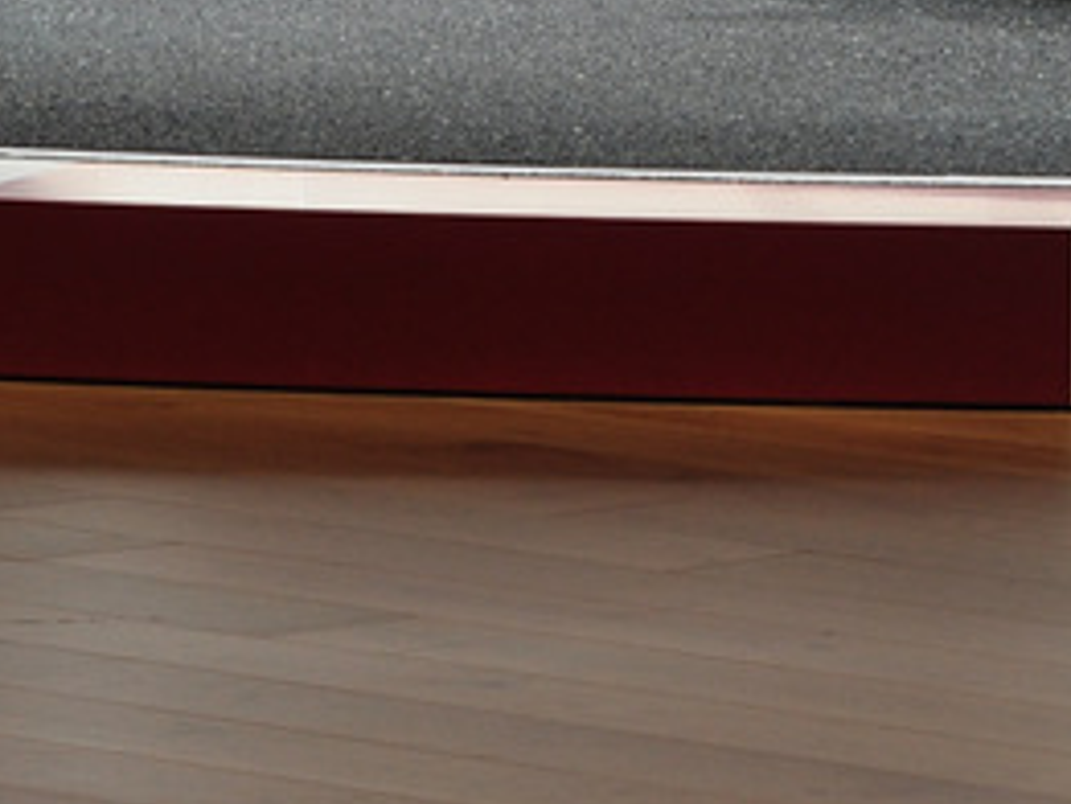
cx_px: 1108
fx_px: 14363
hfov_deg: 4.3
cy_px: -646
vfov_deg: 3.2
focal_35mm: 464
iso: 200
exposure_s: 1/100
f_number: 8
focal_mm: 70
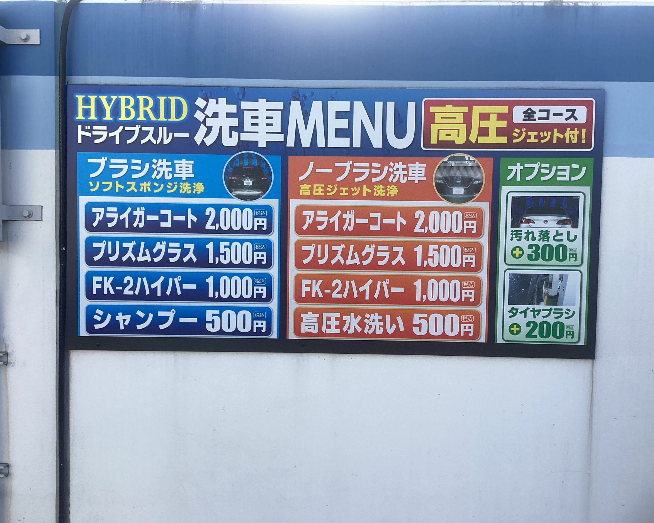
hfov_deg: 54.2
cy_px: 263
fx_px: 639
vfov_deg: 44.5
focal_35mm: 33
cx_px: 336
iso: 25
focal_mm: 3.3
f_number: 2.4
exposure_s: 1/500
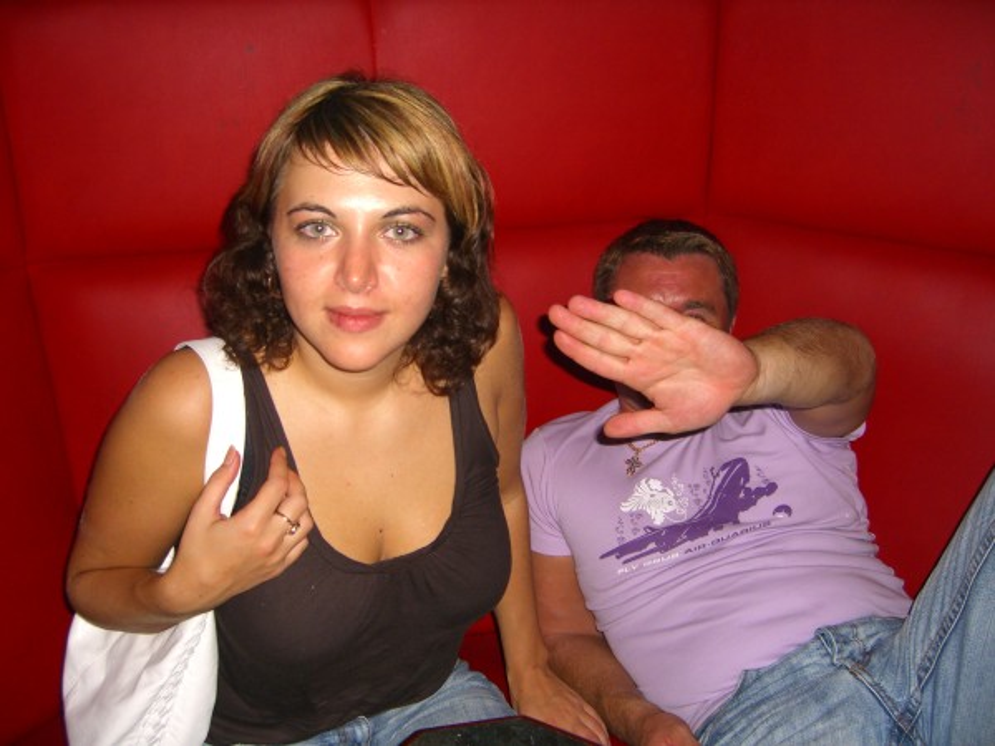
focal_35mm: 38
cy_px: 373
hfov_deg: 49.0
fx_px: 1092
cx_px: 498
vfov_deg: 37.7
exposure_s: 1/60
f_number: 2.8
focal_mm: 7.9
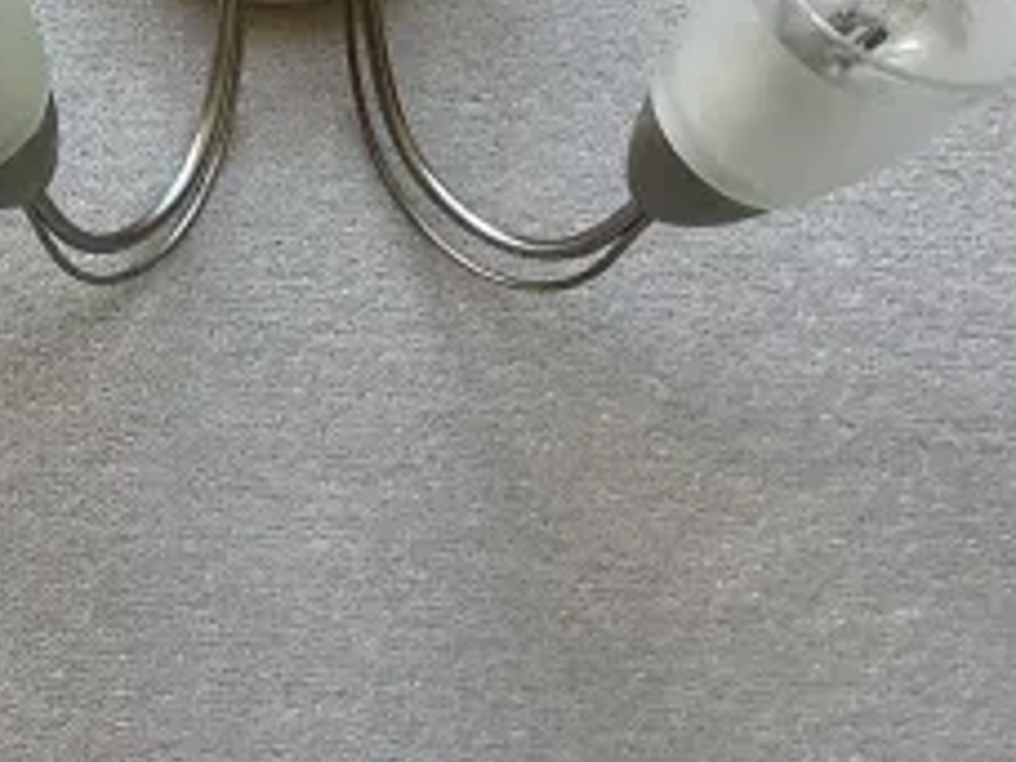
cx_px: -334
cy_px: -236
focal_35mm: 98
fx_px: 2876
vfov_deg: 14.4
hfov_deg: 18.5
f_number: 2.4
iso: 64
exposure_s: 1/120
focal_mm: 3.3
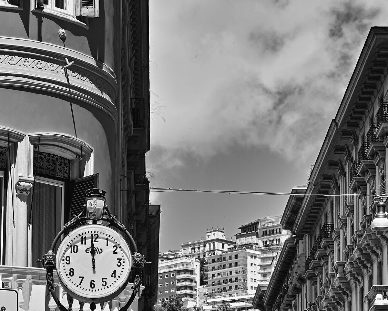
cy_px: 312
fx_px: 1723
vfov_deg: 10.2
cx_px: 182
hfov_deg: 12.9
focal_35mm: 150
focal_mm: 50
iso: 200
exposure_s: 1/800
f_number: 5.6
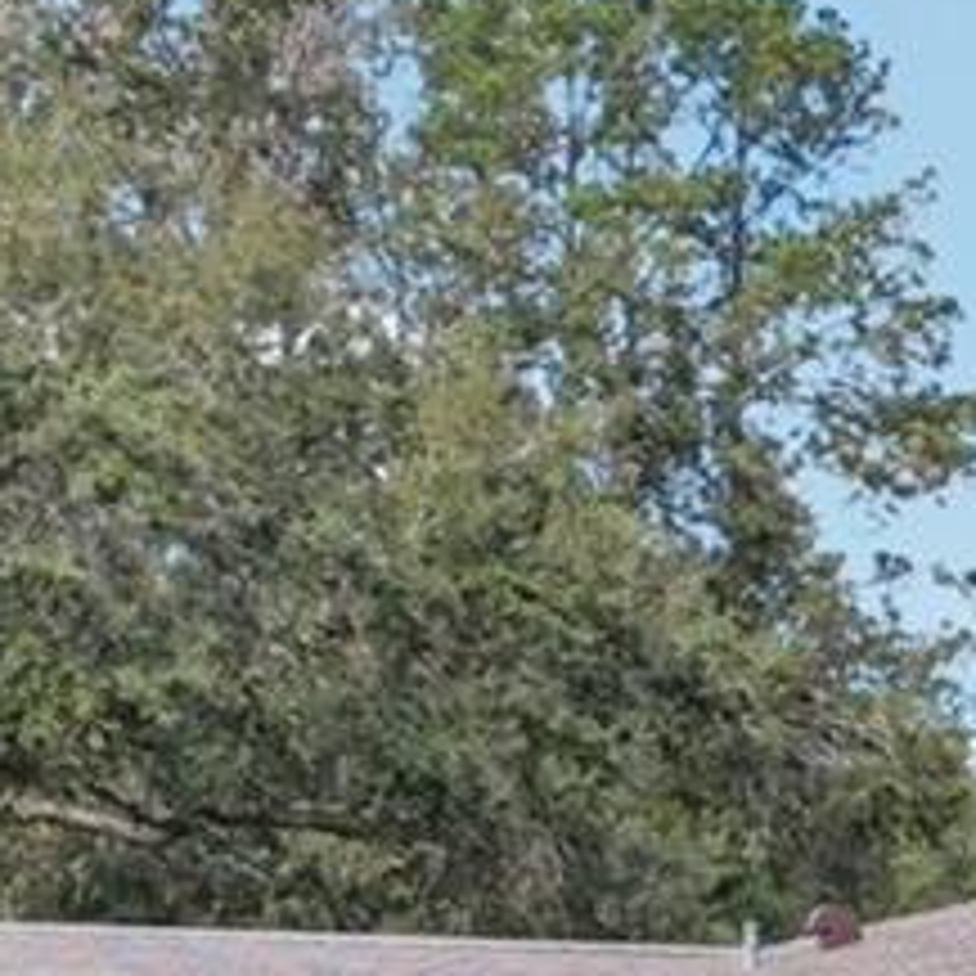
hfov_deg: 10.4
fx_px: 4402
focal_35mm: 138
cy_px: 1178
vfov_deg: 12.4
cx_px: 2577
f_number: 2.8
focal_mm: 8.4
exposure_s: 1/640
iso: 100
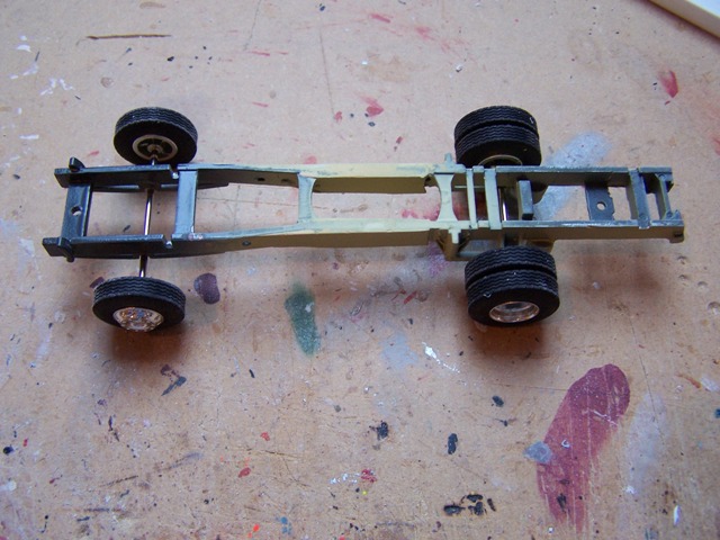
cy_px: 270
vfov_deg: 37.7
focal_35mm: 38
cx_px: 360
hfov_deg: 49.0
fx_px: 790
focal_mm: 6.3
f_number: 2.8
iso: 140
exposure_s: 1/20
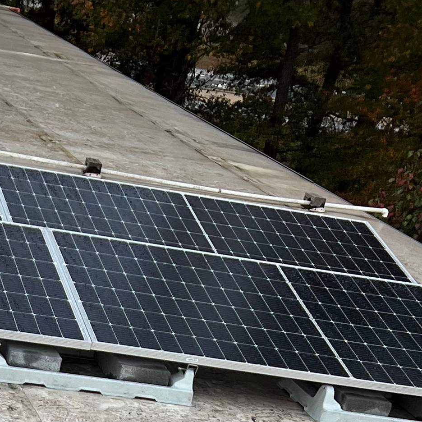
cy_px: 792
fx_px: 1365
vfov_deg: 15.0
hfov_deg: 16.5
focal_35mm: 99
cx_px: -137
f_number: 1.5
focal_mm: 5.7
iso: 50
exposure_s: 1/316
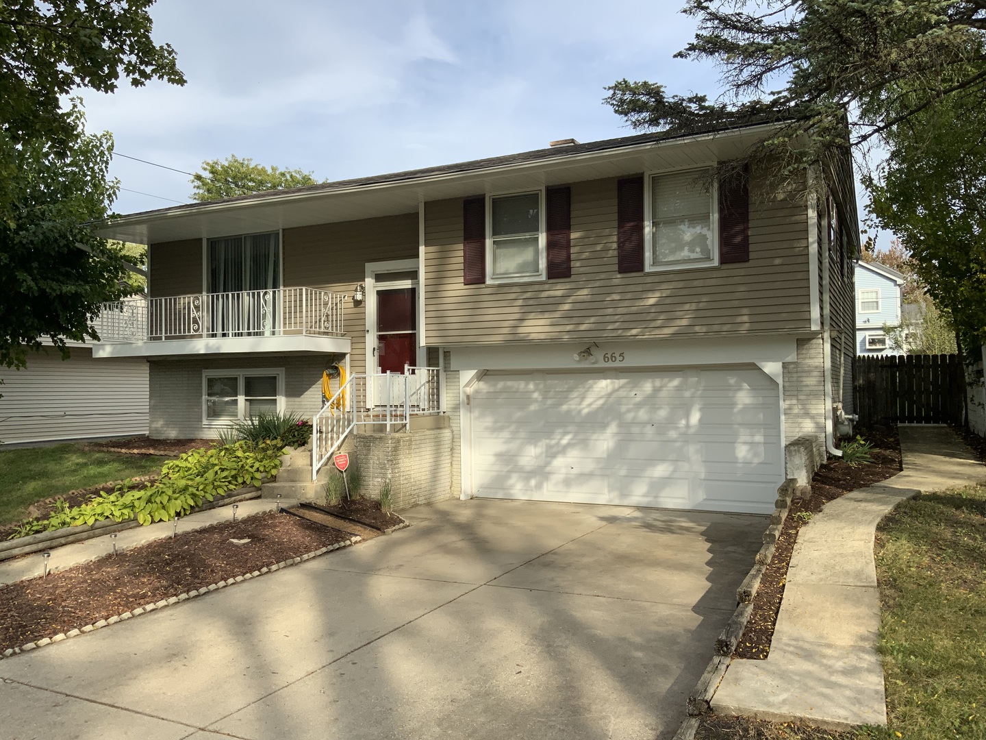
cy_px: 370
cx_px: 493
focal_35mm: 29
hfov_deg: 61.7
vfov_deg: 48.2
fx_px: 826
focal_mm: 3
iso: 16
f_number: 1.8
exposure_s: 1/1144
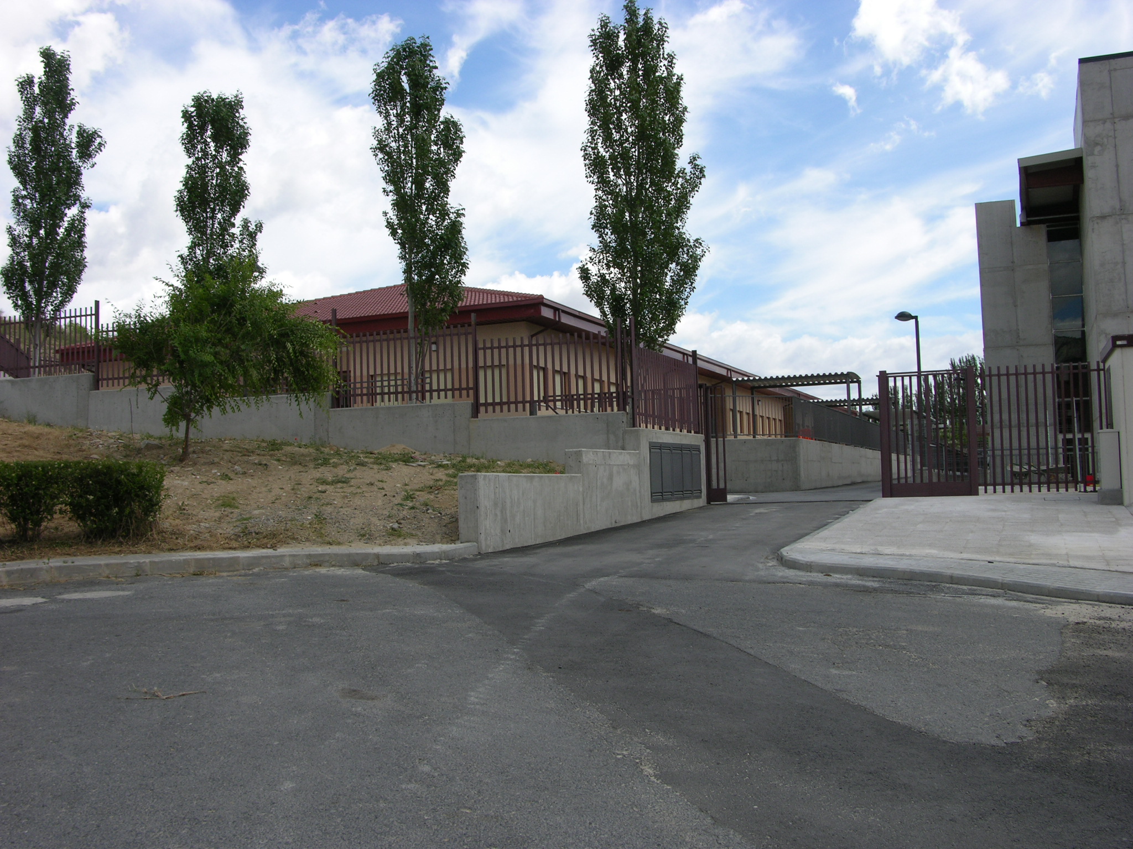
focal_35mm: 35
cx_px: 566
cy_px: 424
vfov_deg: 40.7
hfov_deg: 52.6
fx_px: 1146
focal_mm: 8.9
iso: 50
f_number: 6.3
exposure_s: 1/212
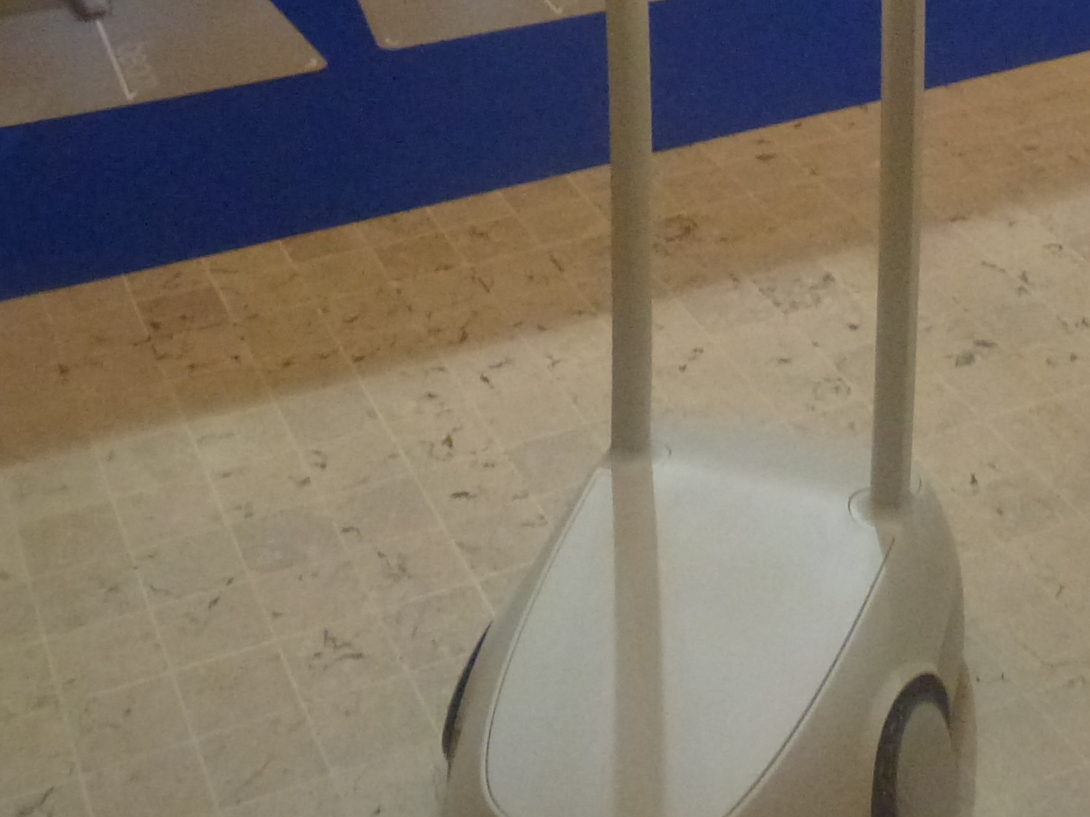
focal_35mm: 65
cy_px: -207
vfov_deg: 20.8
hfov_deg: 29.3
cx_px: 840
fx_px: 2047
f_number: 3.3
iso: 400
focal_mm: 4.3
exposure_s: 1/60
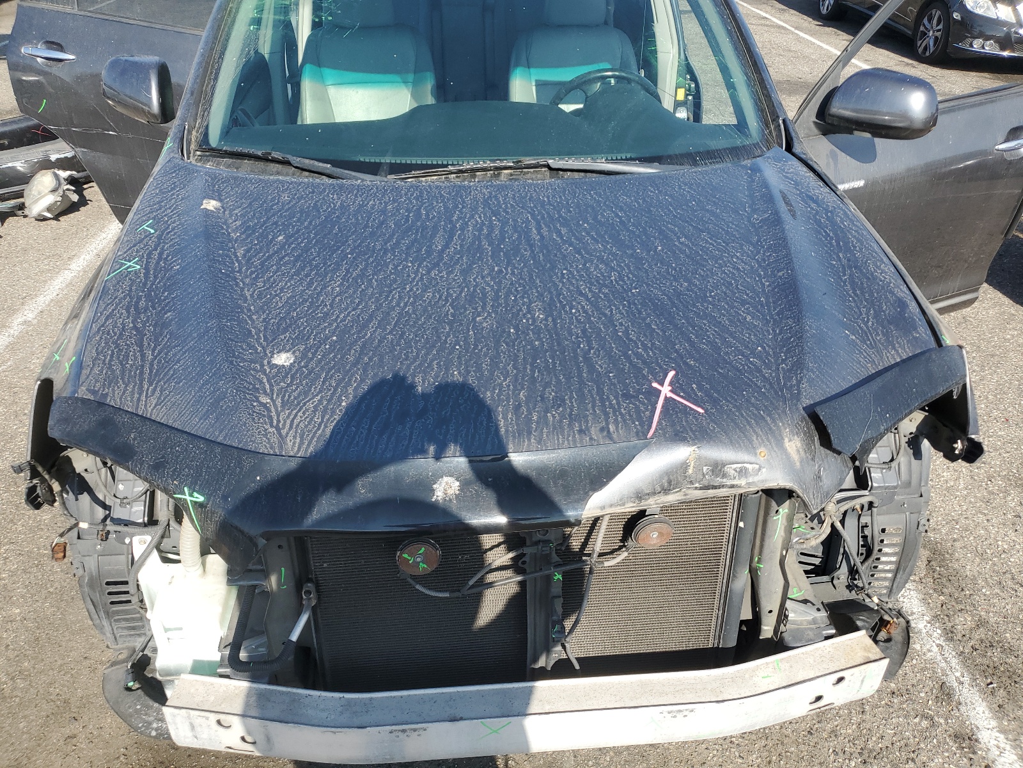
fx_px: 768
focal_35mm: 26
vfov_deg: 53.1
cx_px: 512
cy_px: 384
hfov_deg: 67.3
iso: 50
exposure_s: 1/1429
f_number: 1.5
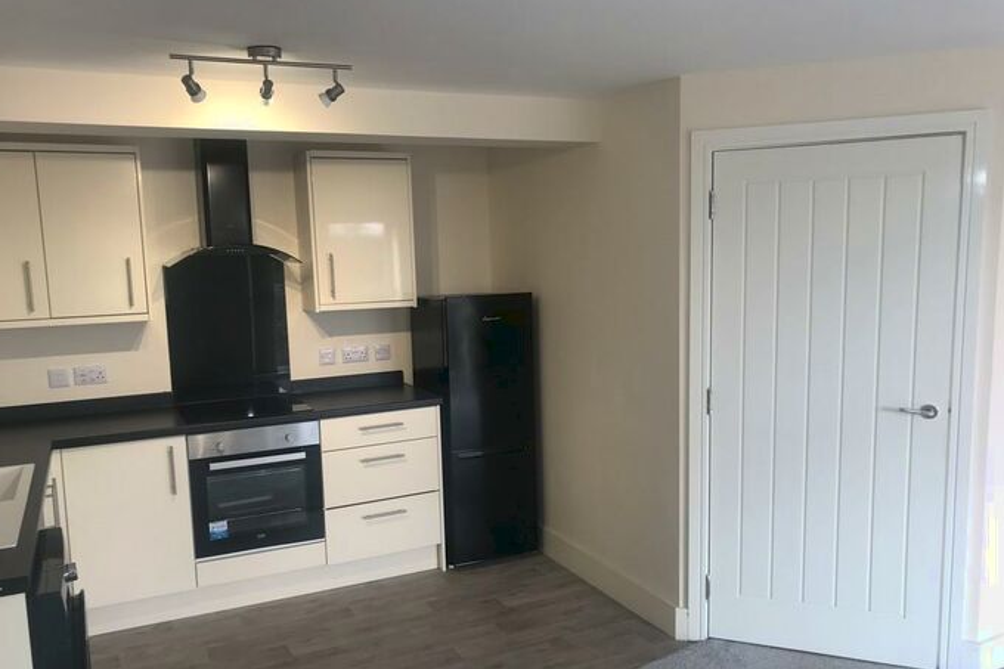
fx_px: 836
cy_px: 373
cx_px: 493
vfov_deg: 43.5
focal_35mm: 30
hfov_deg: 61.9
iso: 25
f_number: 1.8
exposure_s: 1/50
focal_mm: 3.99
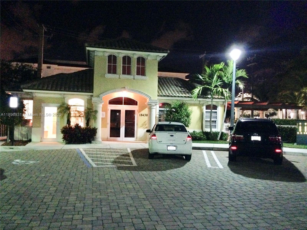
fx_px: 293
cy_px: 115
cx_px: 154
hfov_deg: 55.4
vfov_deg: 42.9
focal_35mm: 33
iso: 800
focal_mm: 4.12
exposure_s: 1/16
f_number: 2.4
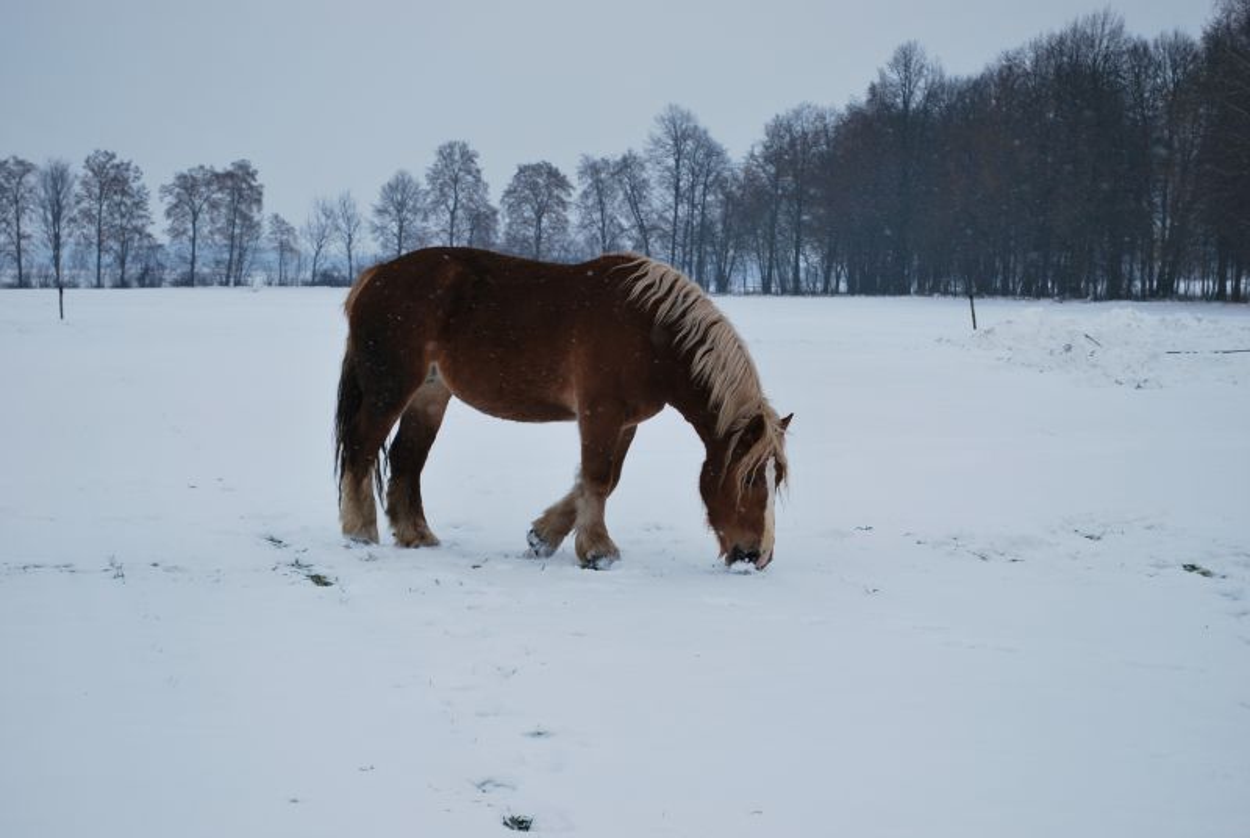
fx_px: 2869
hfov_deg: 24.6
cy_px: 419
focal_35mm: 82
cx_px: 625
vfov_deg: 16.6
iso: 100
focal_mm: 55
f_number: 7.1
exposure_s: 1/200
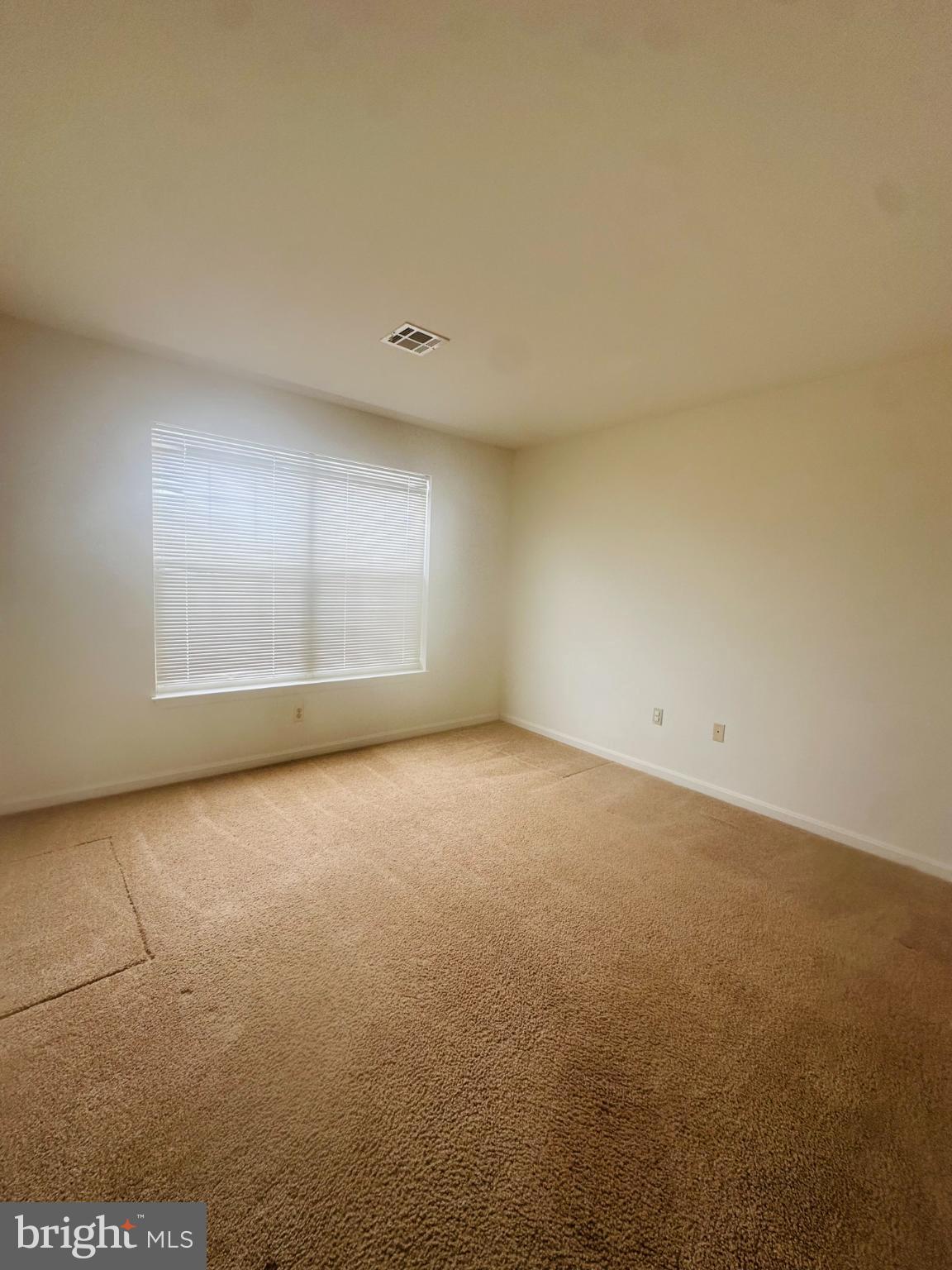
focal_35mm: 14
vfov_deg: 102.1
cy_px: 635
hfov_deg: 85.7
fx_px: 513
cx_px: 476
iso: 100
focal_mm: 2.22
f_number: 2.2
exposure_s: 1/99
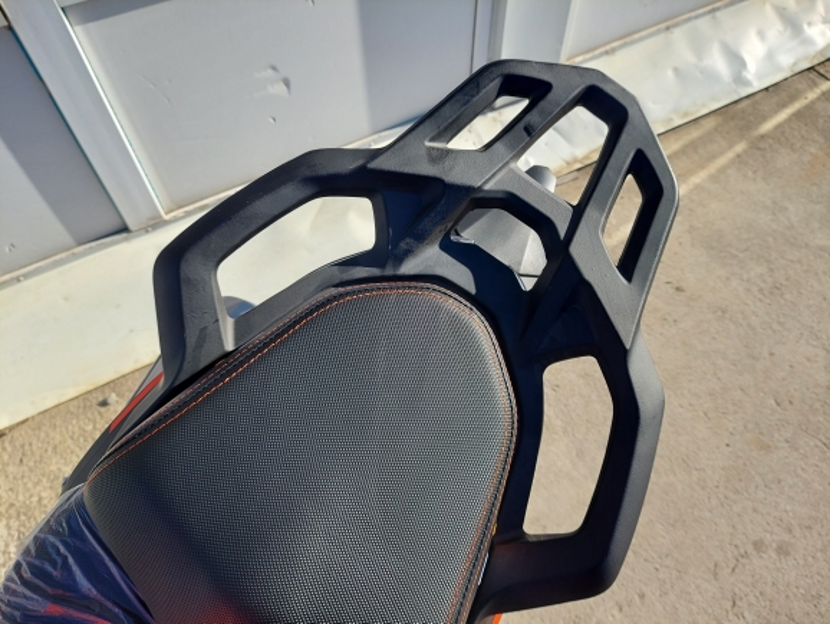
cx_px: 415
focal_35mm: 24
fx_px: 576
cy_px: 312
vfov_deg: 56.9
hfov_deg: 71.6
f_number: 1.8
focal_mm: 5.23
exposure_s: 1/945
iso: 40
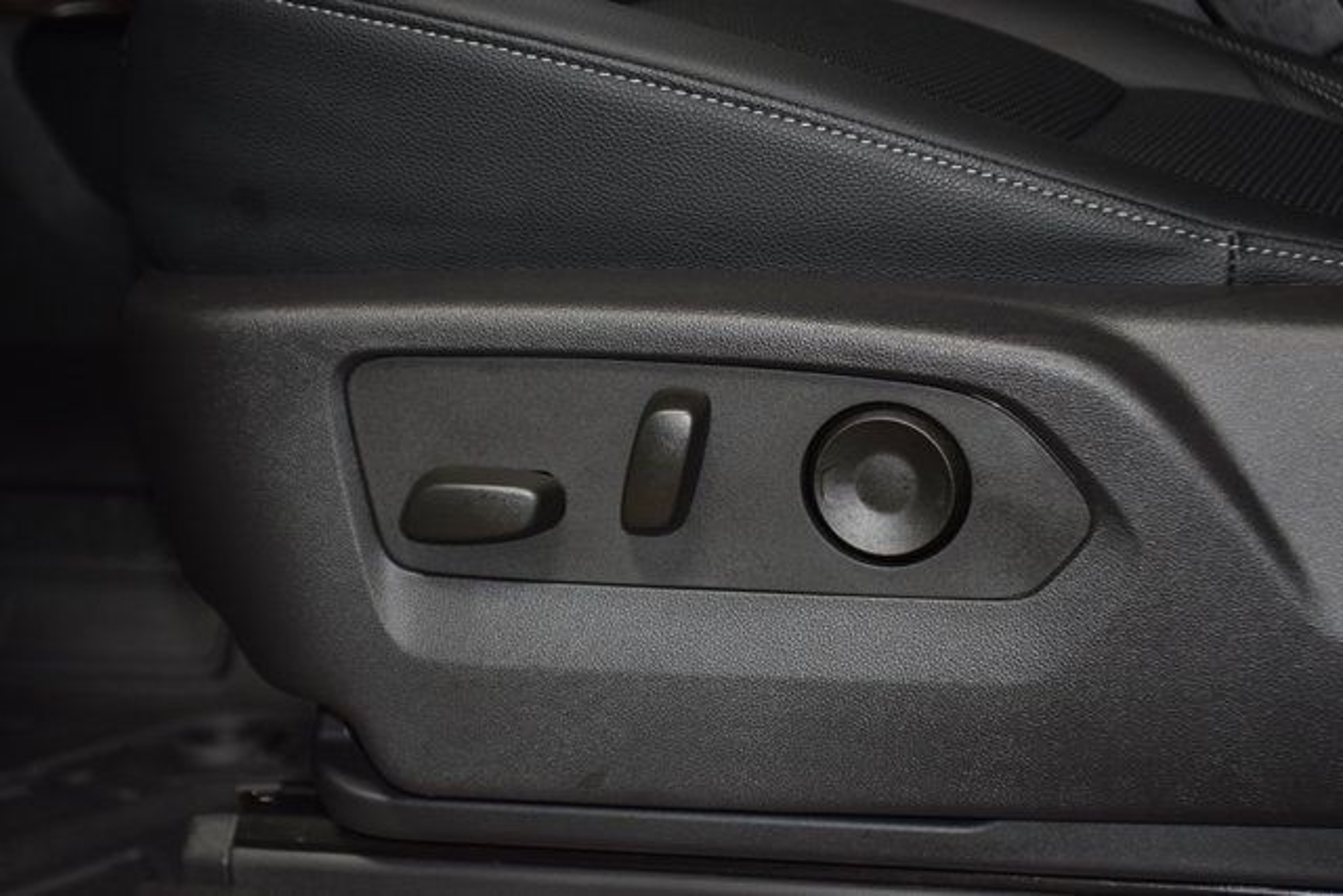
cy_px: 448
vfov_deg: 16.6
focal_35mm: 82
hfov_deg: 24.6
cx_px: 672
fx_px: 3078
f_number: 5.6
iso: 1100
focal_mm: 55
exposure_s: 1/30
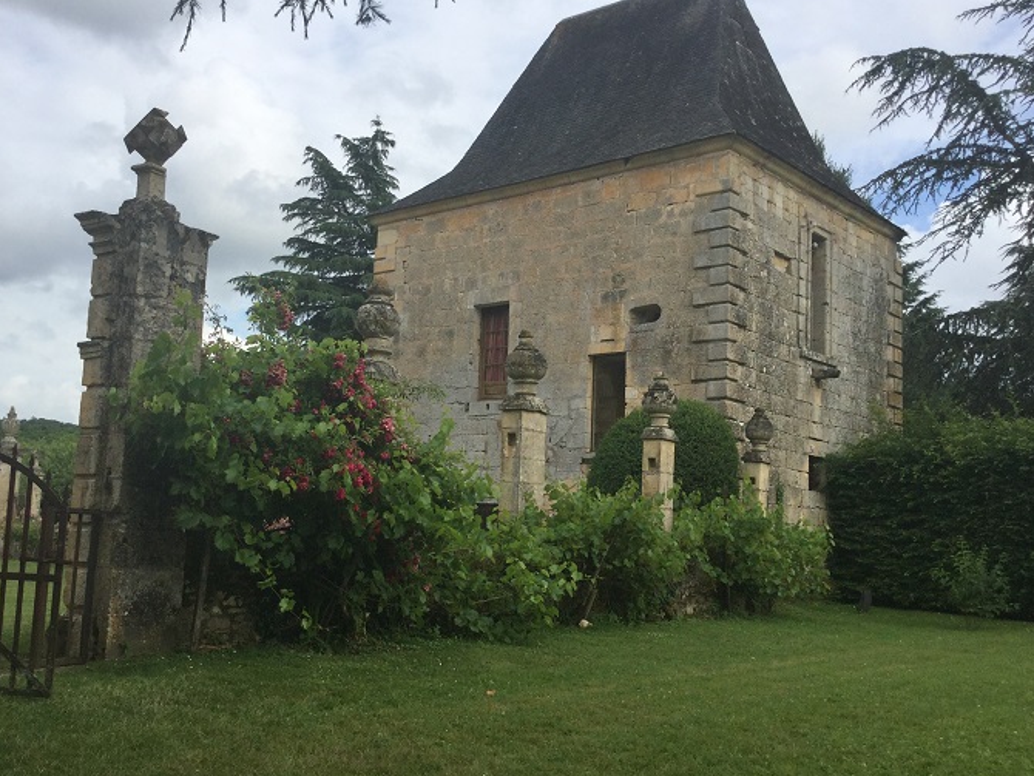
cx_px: 482
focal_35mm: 37
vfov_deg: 38.7
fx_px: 1106
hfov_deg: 50.1
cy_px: 412
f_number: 2.4
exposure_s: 1/916
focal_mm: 3.3
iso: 25
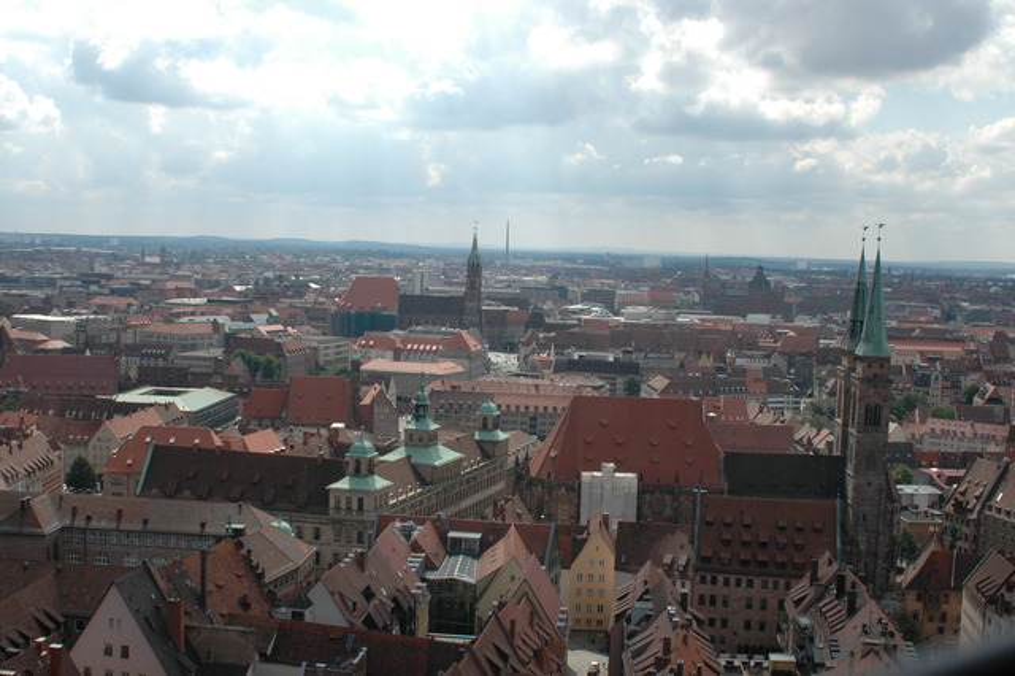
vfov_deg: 31.9
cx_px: 508
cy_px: 338
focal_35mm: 42
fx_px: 1184
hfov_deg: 46.4
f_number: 10
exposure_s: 1/400
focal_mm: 28
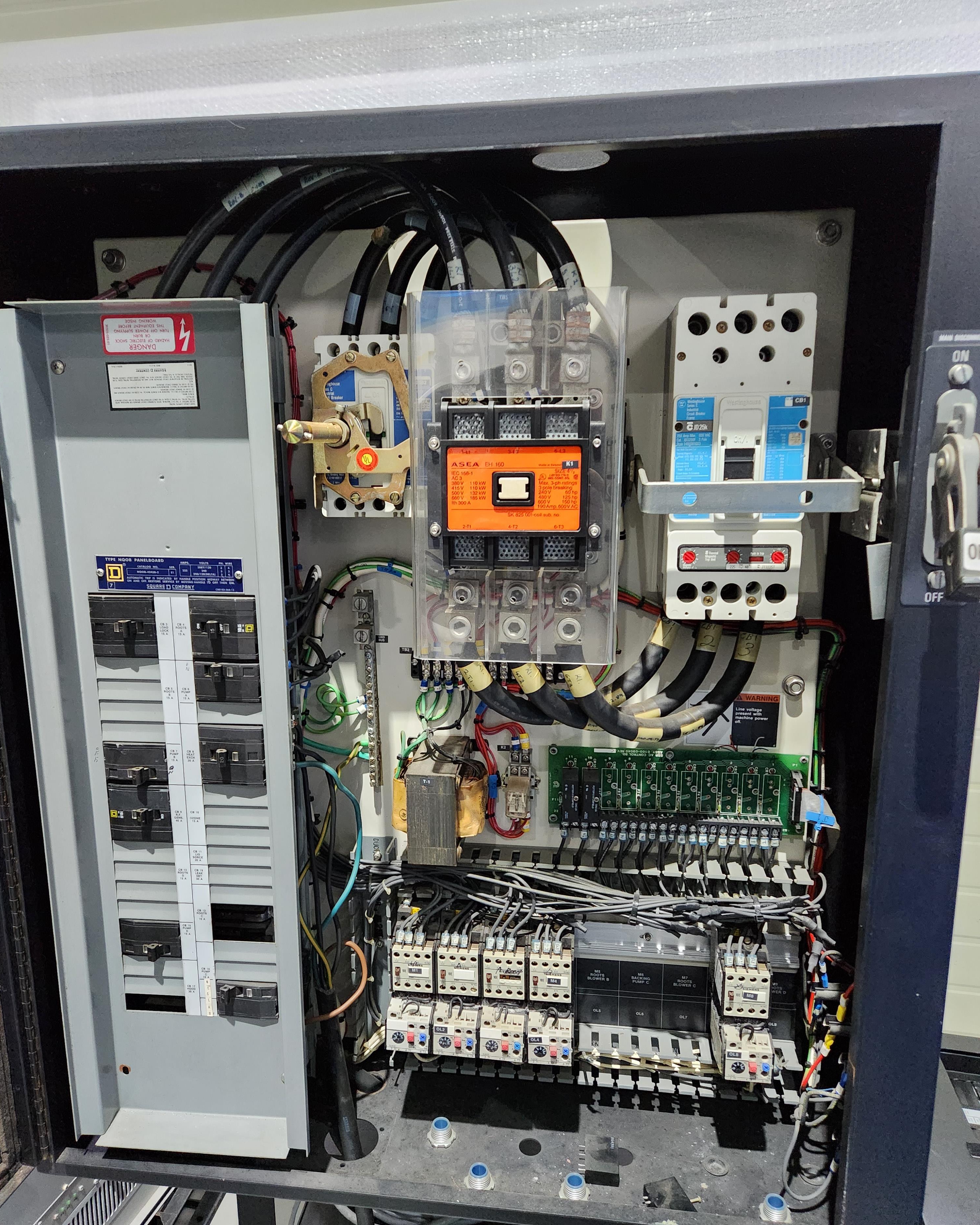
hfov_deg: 58.8
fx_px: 870
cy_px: 633
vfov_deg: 70.3
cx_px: 489
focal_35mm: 24
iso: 1000
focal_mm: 5.4
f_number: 1.8
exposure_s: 1/120
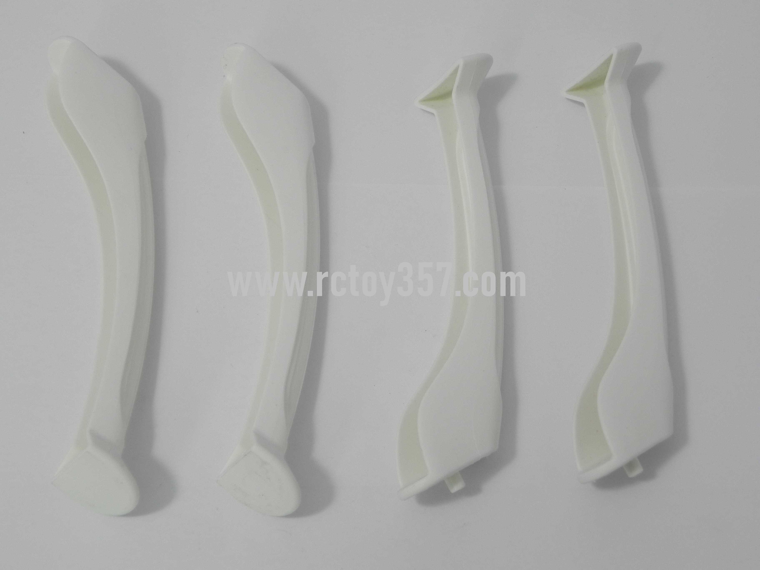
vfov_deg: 25.2
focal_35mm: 58
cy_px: 285
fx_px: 1273
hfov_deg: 33.2
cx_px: 380
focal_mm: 10.3
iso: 160
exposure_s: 1/58
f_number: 3.5
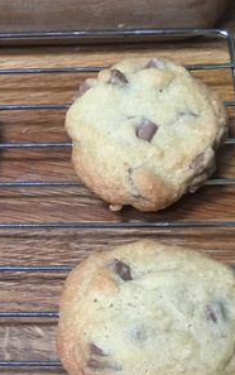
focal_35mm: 62
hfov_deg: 20.6
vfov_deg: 31.1
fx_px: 634
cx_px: 24
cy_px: 355
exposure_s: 1/17
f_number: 2.2
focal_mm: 4.15
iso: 80
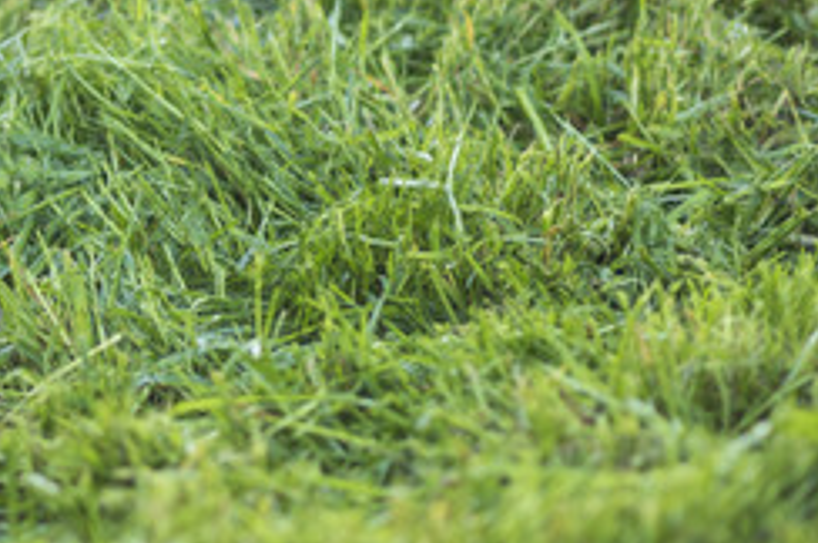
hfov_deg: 7.5
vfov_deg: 5.0
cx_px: -332
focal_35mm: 272
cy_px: -218
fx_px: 6172
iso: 200
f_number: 2.2
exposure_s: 1/320
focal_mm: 85
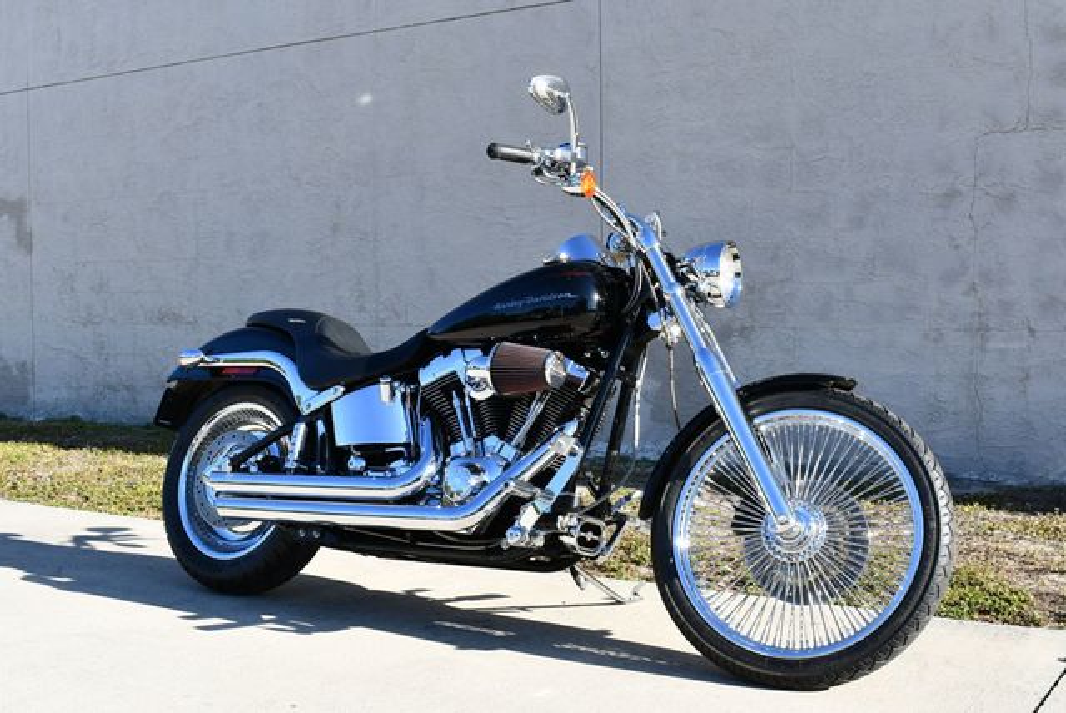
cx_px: 533
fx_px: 1304
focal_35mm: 44
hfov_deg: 44.5
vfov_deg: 30.6
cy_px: 356
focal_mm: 22
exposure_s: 1/250
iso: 200
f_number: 8
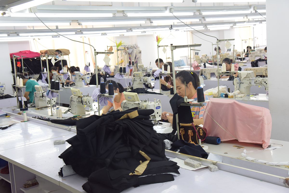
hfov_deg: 42.7
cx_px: 144
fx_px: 369
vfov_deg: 29.3
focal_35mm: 46
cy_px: 96
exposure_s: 1/125
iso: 2000
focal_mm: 46
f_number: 5.6
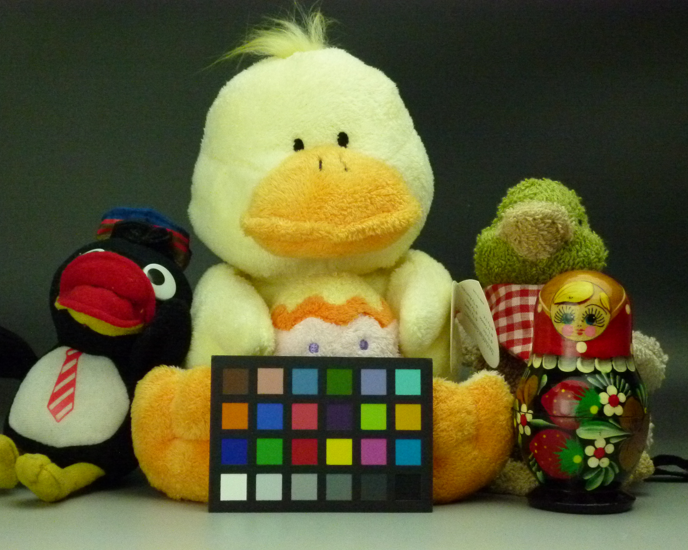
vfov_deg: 21.9
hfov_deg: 27.1
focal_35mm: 70
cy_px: 274
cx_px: 325
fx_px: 1425
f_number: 5
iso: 800
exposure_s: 1/500
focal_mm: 12
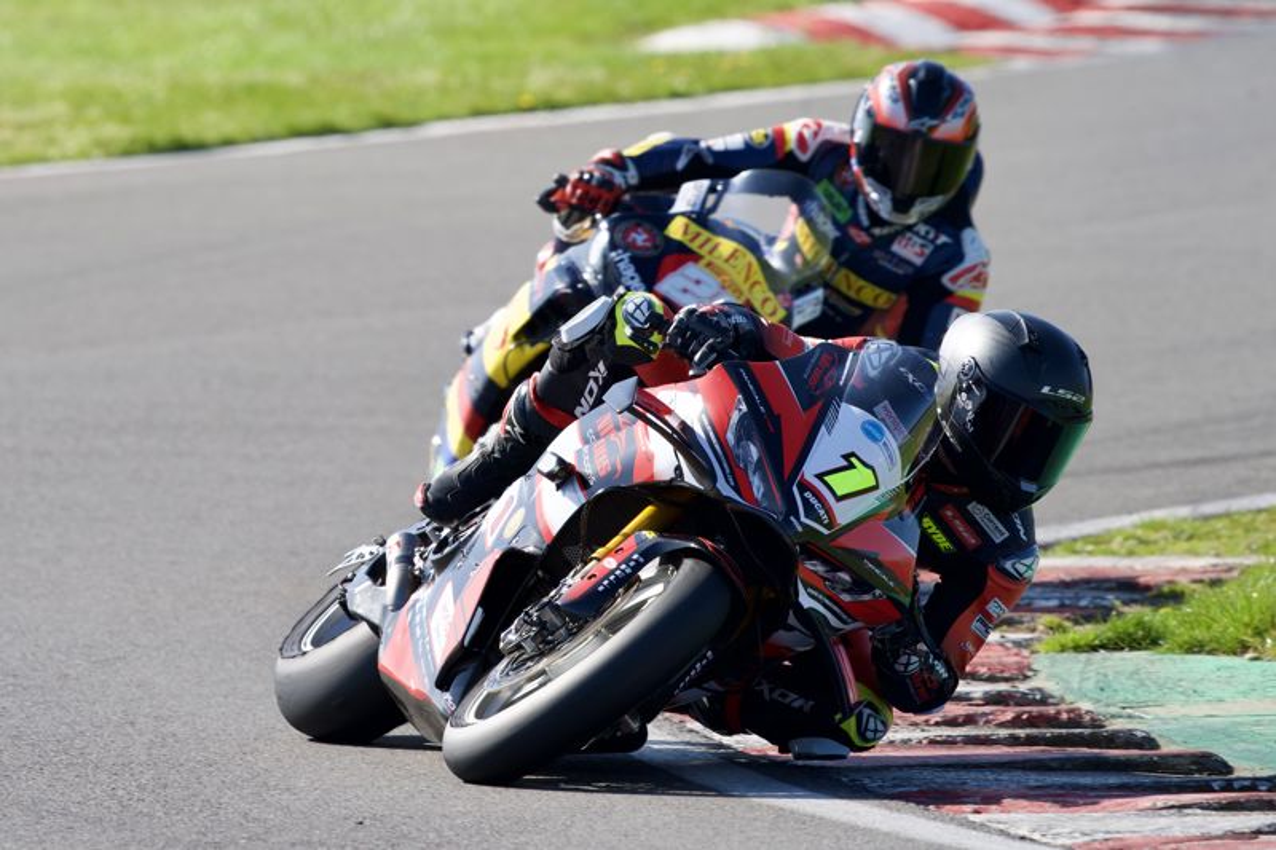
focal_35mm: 442
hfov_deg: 4.7
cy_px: 425
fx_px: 15662
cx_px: 638
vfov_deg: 3.1
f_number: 7.1
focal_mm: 442
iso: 400
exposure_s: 1/800
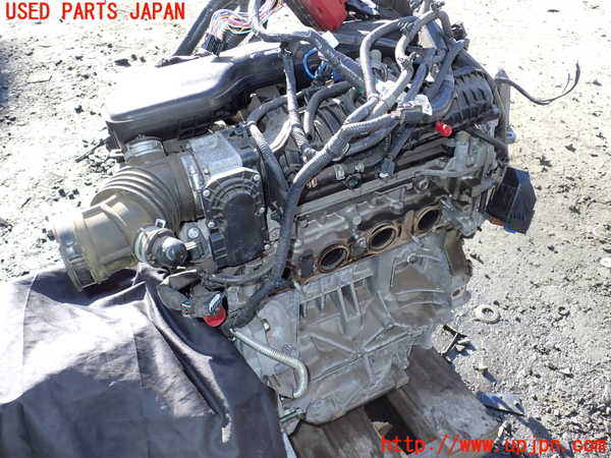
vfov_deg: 46.8
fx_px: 530
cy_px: 229
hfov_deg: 60.0
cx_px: 306
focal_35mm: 30
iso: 100
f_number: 3.2
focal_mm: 5.4
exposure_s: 1/160
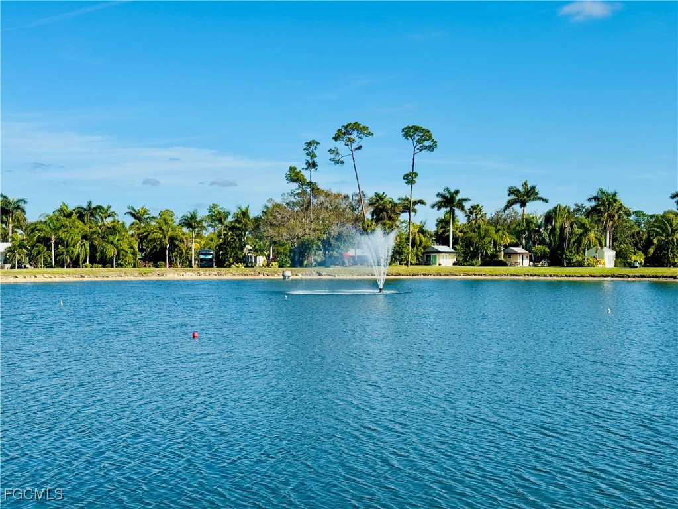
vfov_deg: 30.3
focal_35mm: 48
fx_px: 940
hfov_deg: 39.7
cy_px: 254
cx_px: 339
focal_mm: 6.76
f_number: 1.78
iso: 64
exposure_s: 1/4975
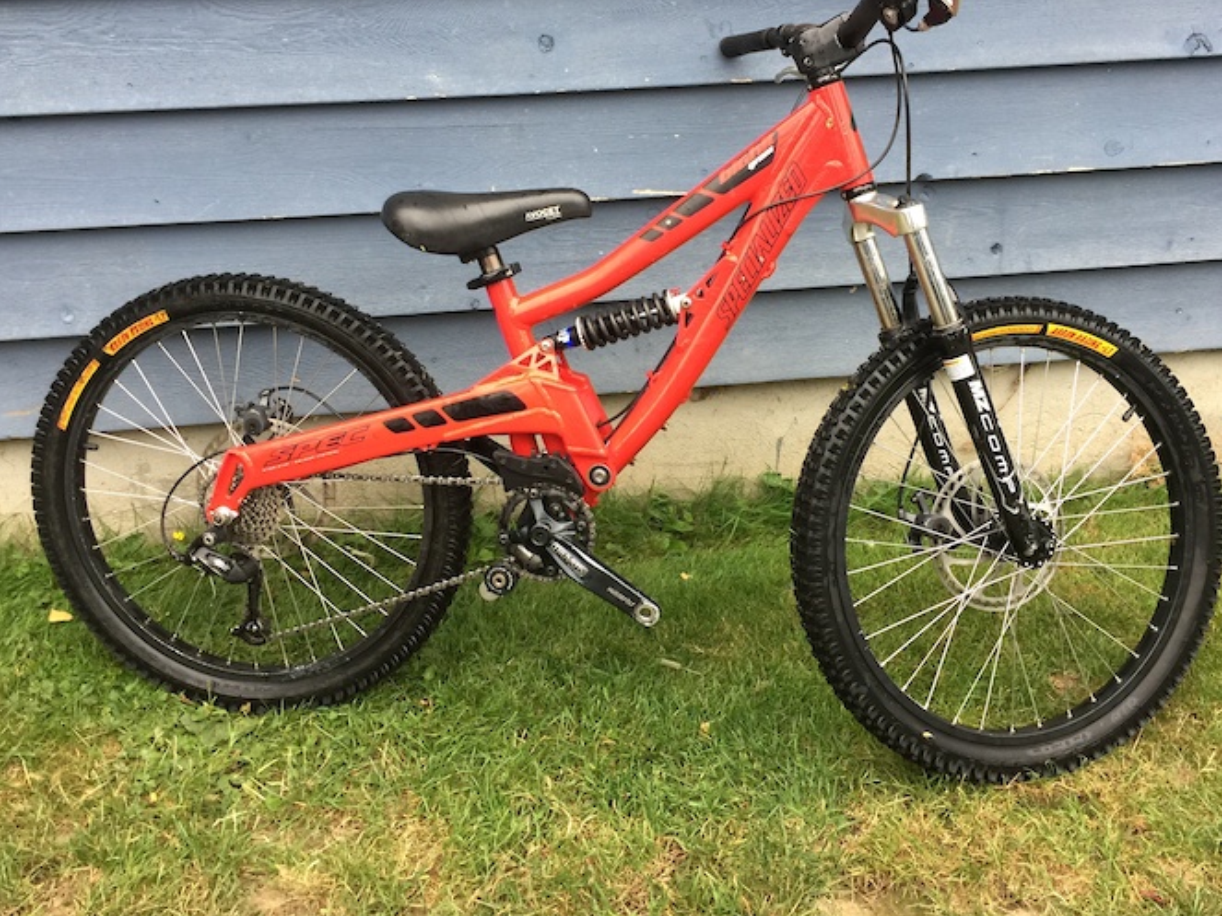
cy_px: 374
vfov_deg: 40.5
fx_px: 1235
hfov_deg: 52.6
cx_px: 634
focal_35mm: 35
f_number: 2.2
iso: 32
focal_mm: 4.15
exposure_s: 1/40
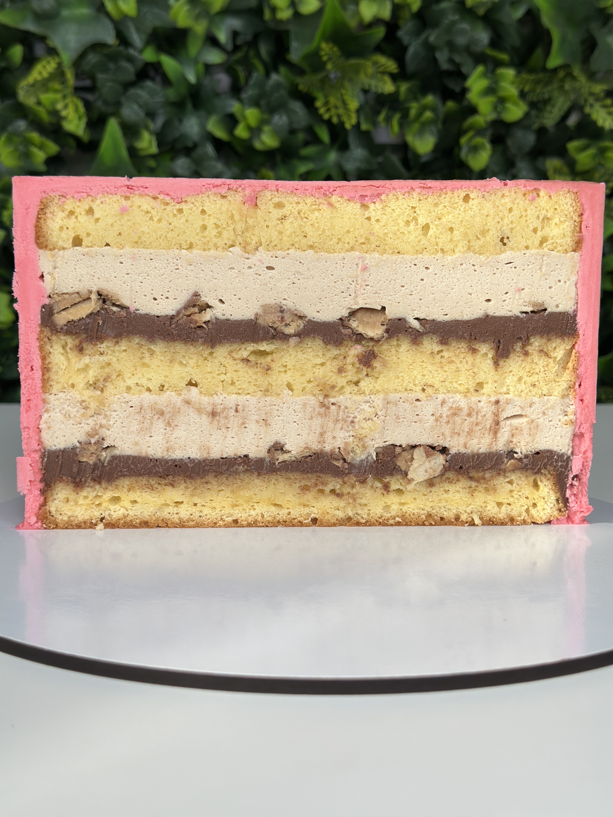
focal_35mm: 48
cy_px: 408
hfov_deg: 30.3
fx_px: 1133
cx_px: 306
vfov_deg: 39.7
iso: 80
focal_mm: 6.86
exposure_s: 1/411
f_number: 1.78
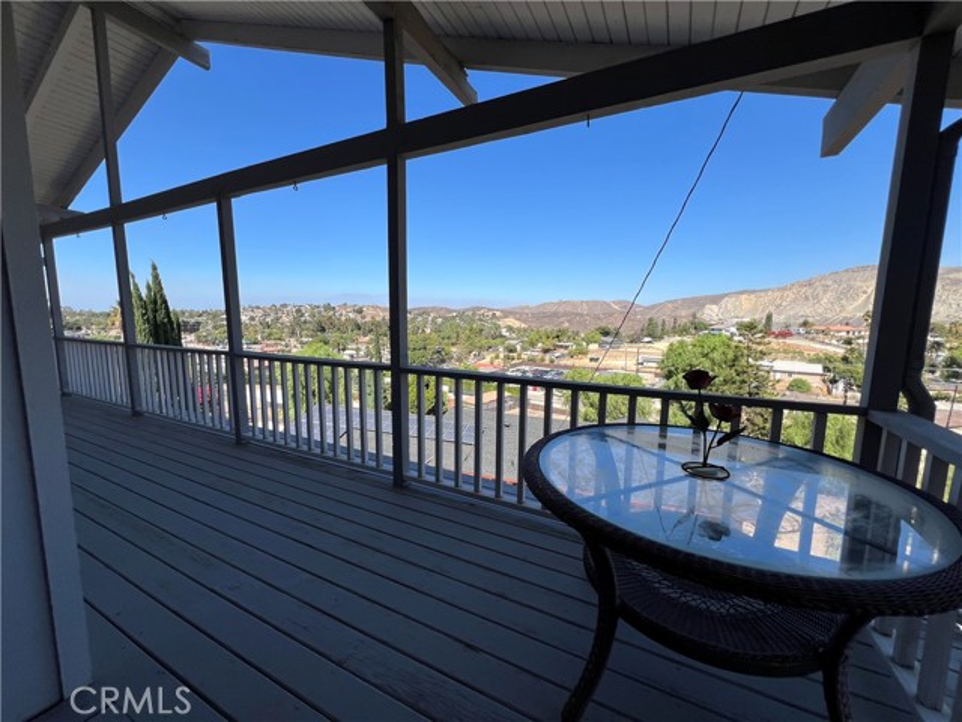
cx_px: 481
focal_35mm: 13
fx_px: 361
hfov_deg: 106.2
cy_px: 361
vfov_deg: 89.9
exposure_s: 1/1376
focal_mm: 1.57
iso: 32
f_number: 1.8
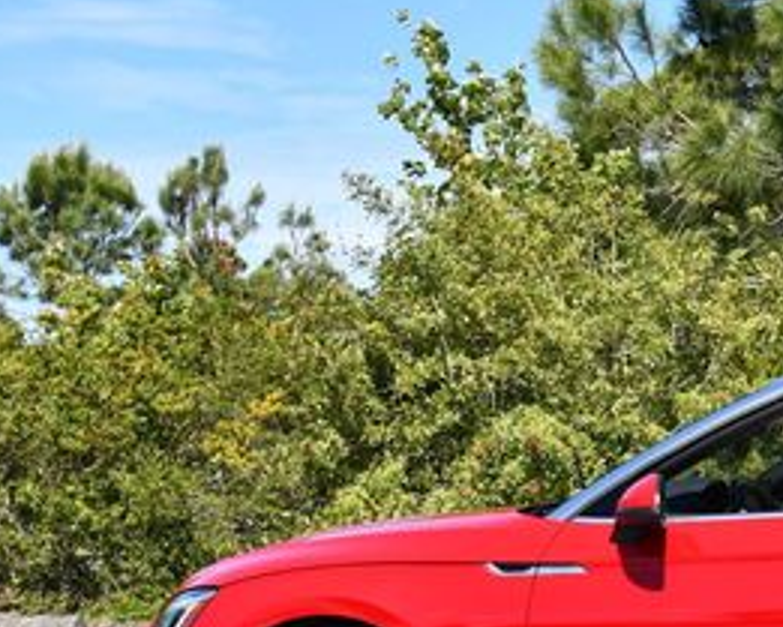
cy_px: 363
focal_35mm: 129
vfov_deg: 12.0
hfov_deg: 14.4
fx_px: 2991
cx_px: 939
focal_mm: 28
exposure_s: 1/250
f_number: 8
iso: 125
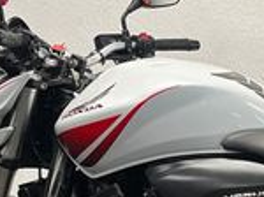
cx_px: 269
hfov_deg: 17.3
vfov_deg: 13.1
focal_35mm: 111
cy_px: 211
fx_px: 845
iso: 125
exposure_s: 1/100
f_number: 1.6
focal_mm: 5.1
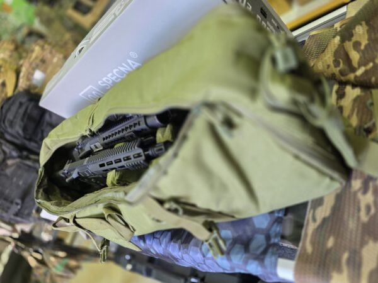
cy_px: 142
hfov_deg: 73.9
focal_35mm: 23
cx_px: 189
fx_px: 251
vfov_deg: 58.9
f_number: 1.7
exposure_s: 1/100
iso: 400
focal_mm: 6.3
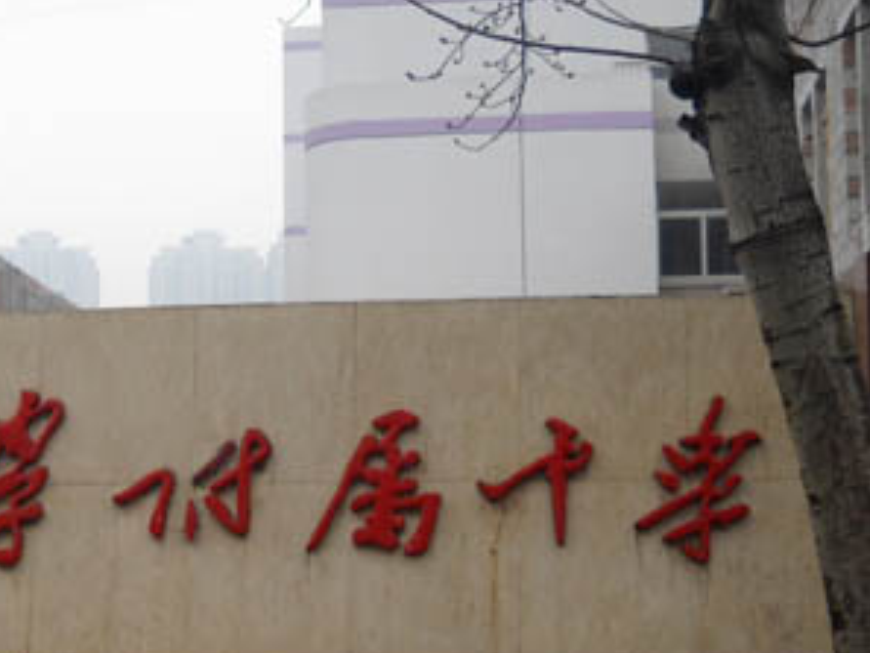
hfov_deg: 27.8
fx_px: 1735
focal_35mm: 69
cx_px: 223
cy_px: 496
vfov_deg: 21.1
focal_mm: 6.72
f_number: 3.1
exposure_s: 1/64
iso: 64
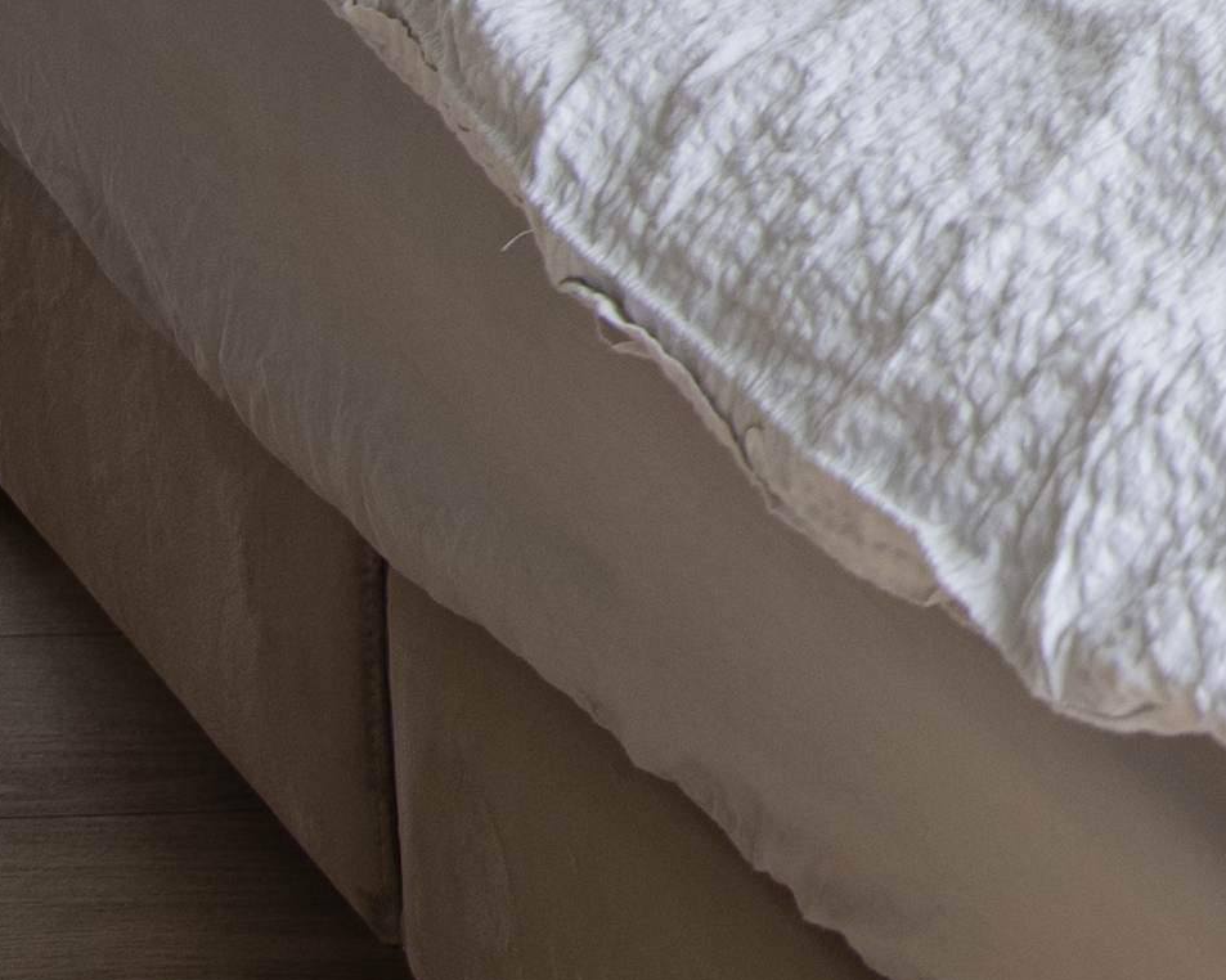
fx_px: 4426
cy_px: -1656
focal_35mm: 122
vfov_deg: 10.3
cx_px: 3223
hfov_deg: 11.8
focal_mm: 15
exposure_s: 1/30
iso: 100
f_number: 4
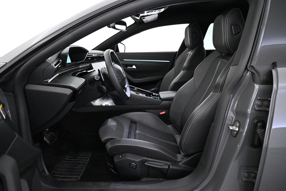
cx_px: 143
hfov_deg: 73.7
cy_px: 96
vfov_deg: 53.1
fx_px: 191
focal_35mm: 24
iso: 4000
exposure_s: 1/60
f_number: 3.5
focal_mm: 16
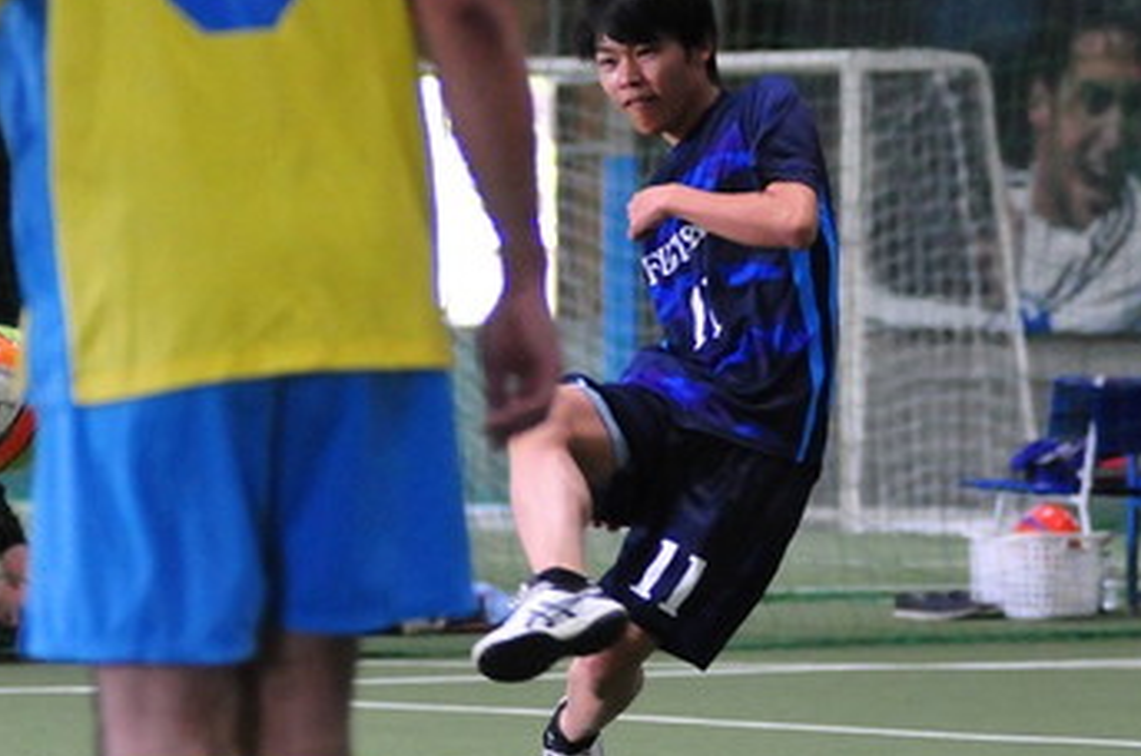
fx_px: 8890
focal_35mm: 281
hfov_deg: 7.3
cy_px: 406
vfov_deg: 4.9
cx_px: 544
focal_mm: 92
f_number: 2.8
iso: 2800
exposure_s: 1/500
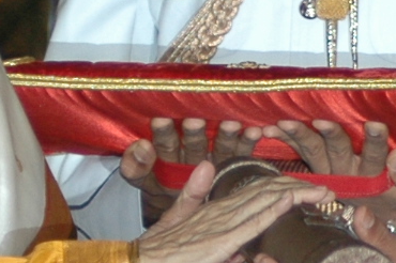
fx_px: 8979
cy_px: 159
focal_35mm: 817
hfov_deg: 2.5
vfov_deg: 1.7
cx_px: 195
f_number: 5
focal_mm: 90
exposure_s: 1/60
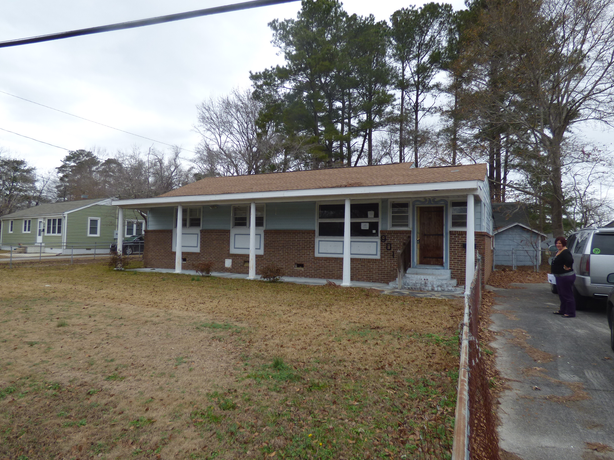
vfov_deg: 63.4
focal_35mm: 21
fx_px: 373
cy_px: 223
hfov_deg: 79.0
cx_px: 301
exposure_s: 1/250
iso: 100
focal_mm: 3.58
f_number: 2.8
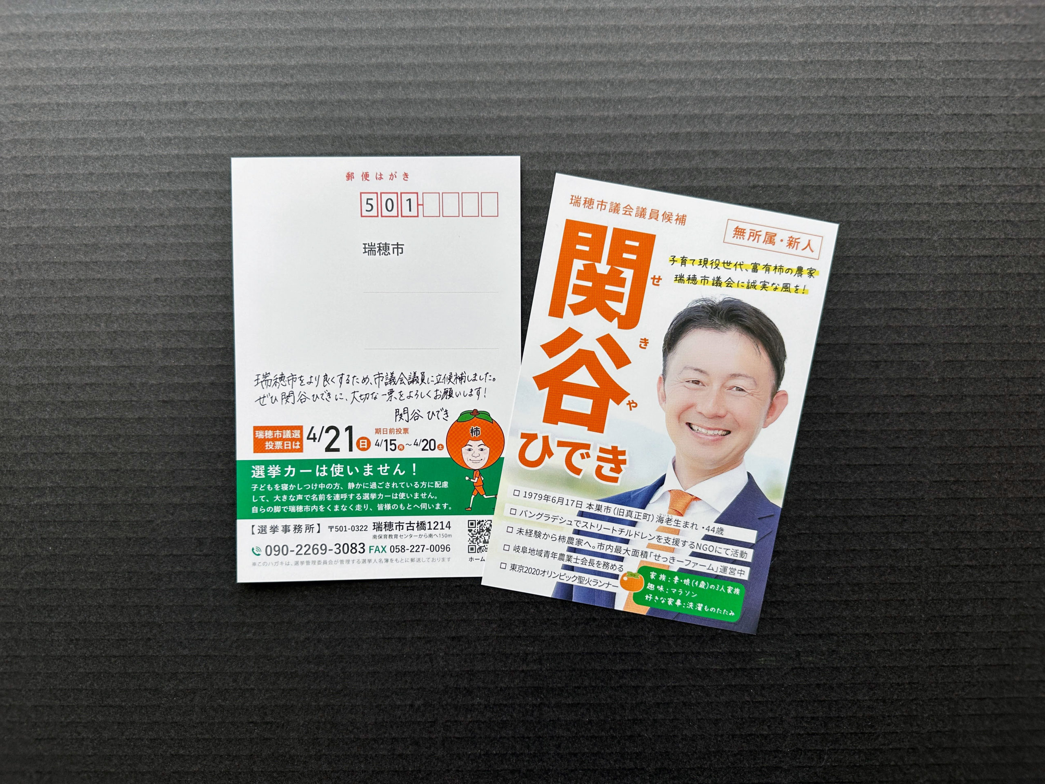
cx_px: 522
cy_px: 392
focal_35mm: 24
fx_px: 725
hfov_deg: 71.6
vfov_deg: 56.8
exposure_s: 1/121
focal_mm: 6.86
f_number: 1.78
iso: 64
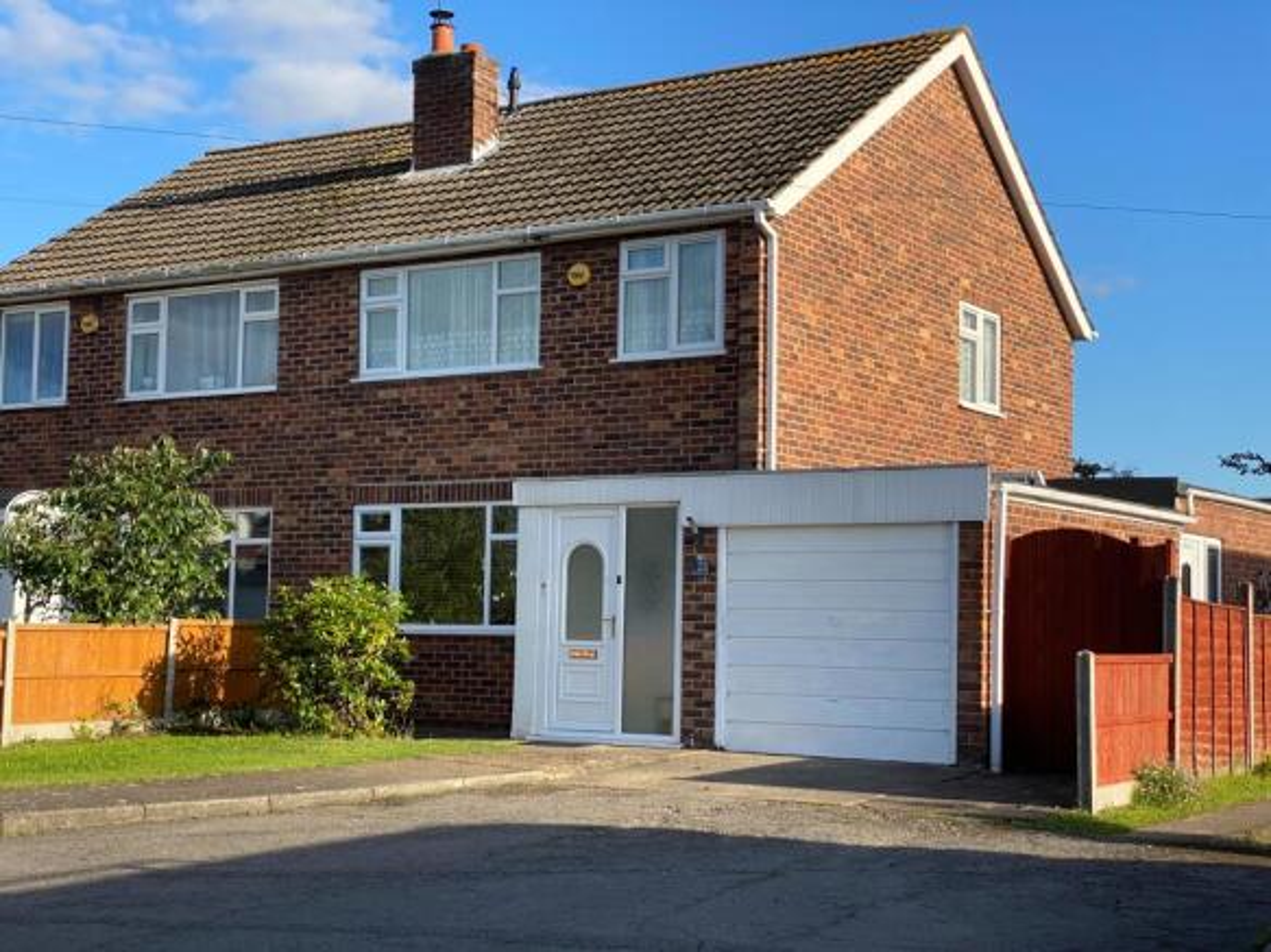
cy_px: 476
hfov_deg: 36.8
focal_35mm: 52
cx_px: 636
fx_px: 1909
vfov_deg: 28.0
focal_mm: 6
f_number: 2
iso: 20
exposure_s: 1/978
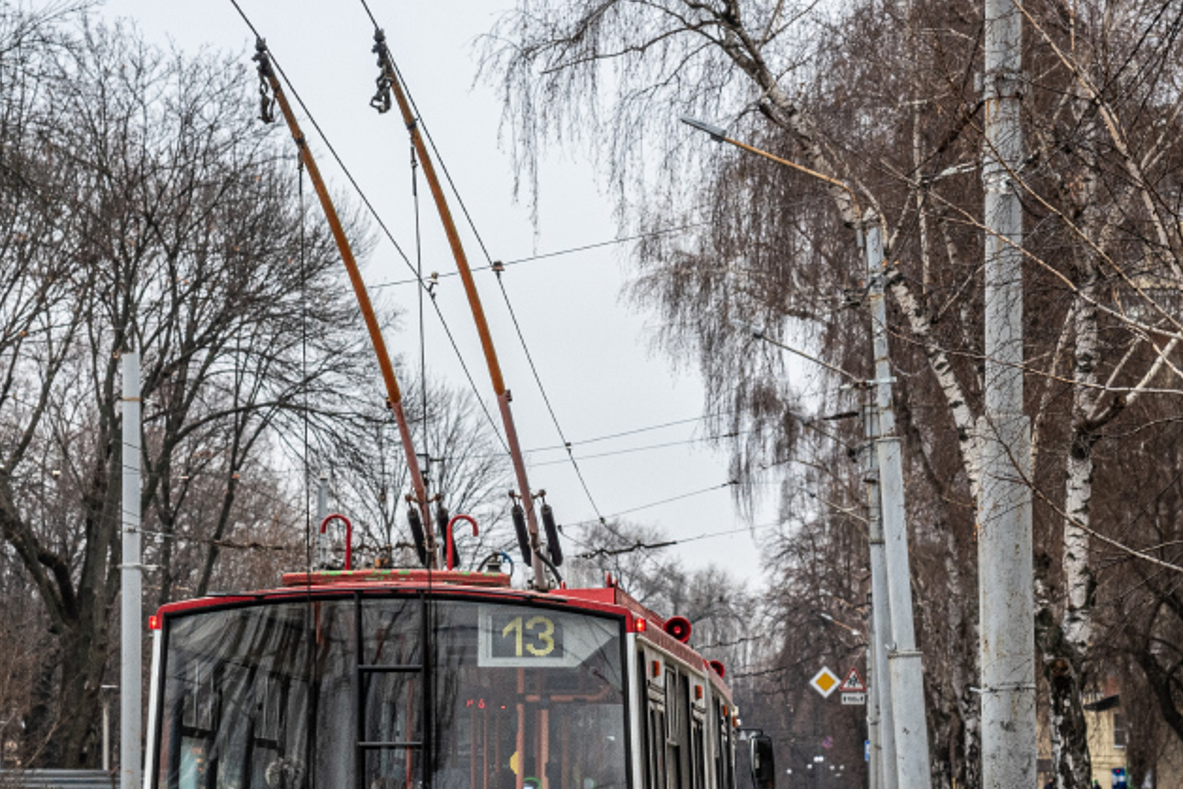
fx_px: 5785
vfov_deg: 7.8
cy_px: 638
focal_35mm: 176
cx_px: 426
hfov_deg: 11.7
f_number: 6.3
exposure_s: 1/100
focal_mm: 85
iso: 640
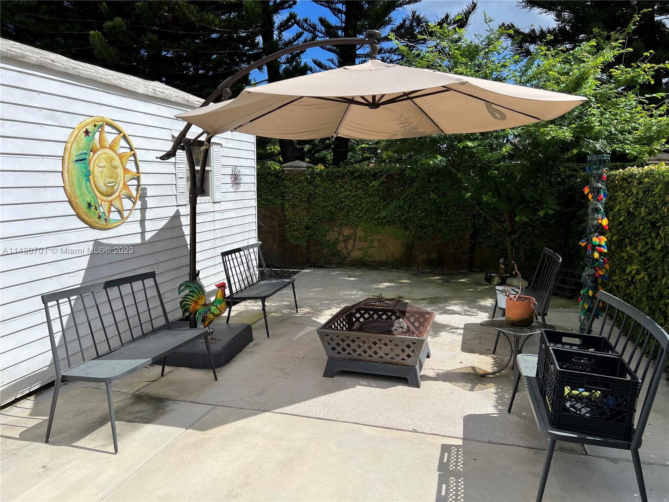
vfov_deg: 53.1
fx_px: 502
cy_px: 251
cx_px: 334
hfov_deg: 67.3
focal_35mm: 26
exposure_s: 1/6211
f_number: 1.5
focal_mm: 5.7
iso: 50
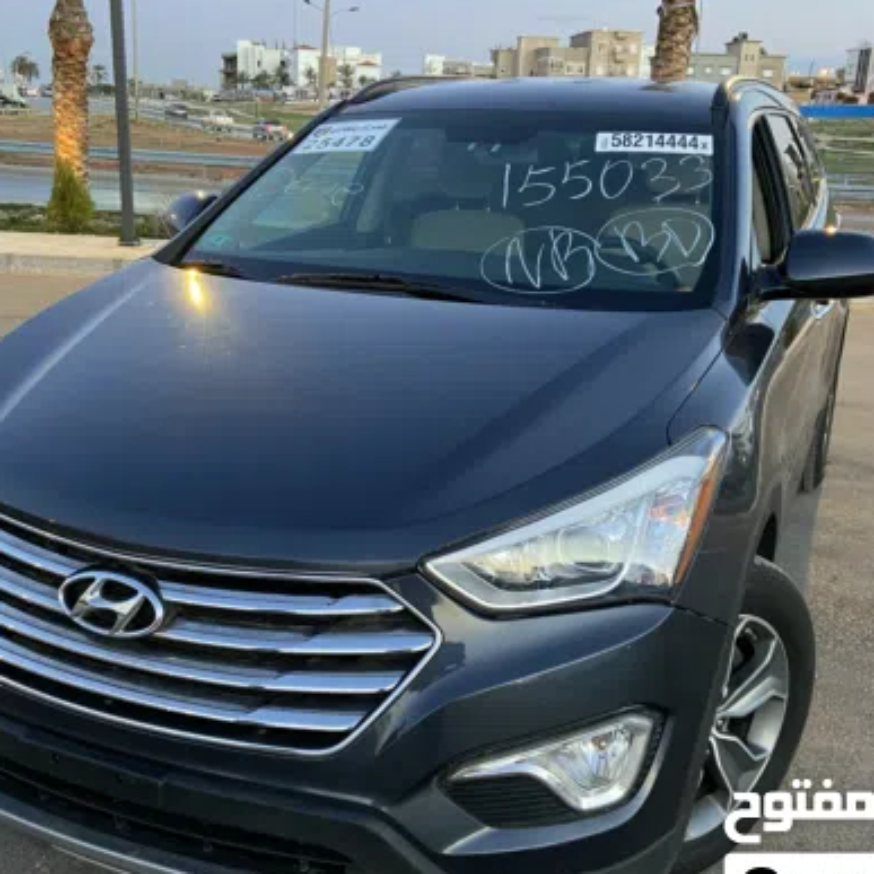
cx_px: 384
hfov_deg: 43.8
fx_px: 1085
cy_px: 445
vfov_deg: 43.9
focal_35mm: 38
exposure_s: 1/50
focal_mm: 4.25
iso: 160
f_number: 1.8
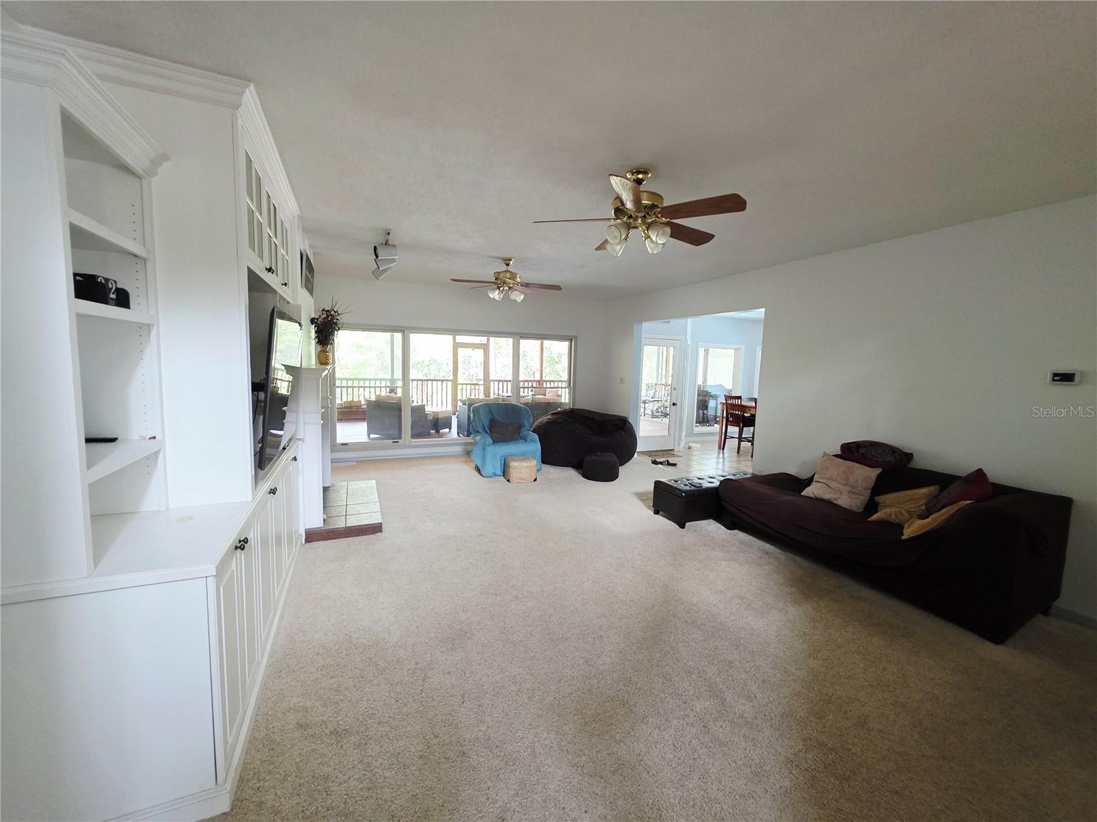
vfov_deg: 89.9
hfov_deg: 106.2
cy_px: 411
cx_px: 548
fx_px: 412
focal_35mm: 13
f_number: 1.9
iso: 640
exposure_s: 1/60
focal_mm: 2.2
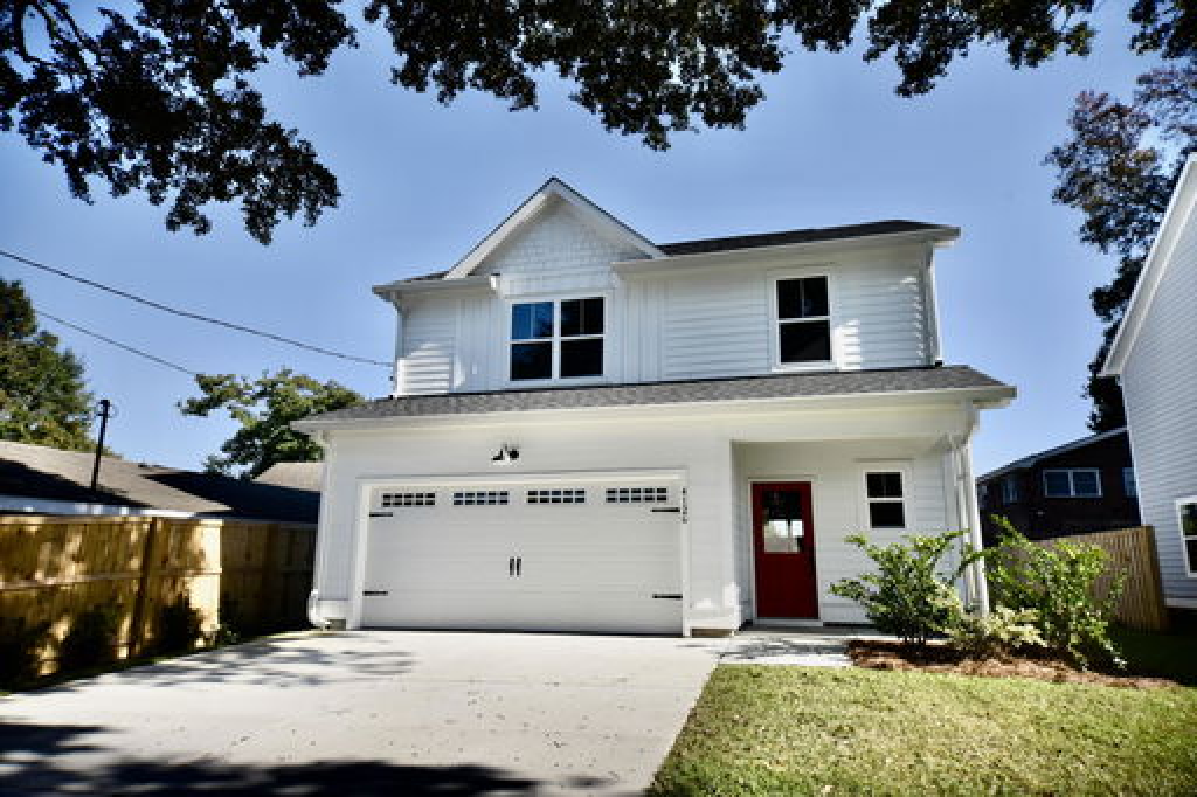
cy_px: 398
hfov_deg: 78.6
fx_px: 731
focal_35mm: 22
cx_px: 598
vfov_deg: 57.2
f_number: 16
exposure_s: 1/1250
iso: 2000
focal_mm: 22
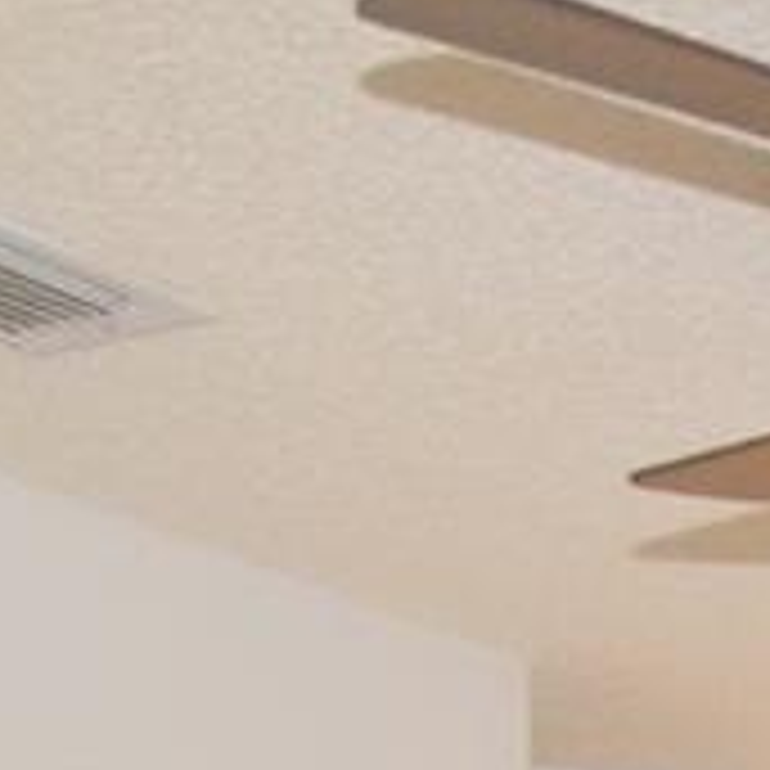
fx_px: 2995
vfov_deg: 10.9
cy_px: 2175
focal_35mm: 119
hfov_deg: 12.8
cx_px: 1540
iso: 1000
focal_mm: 10
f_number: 3.5
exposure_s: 1/60
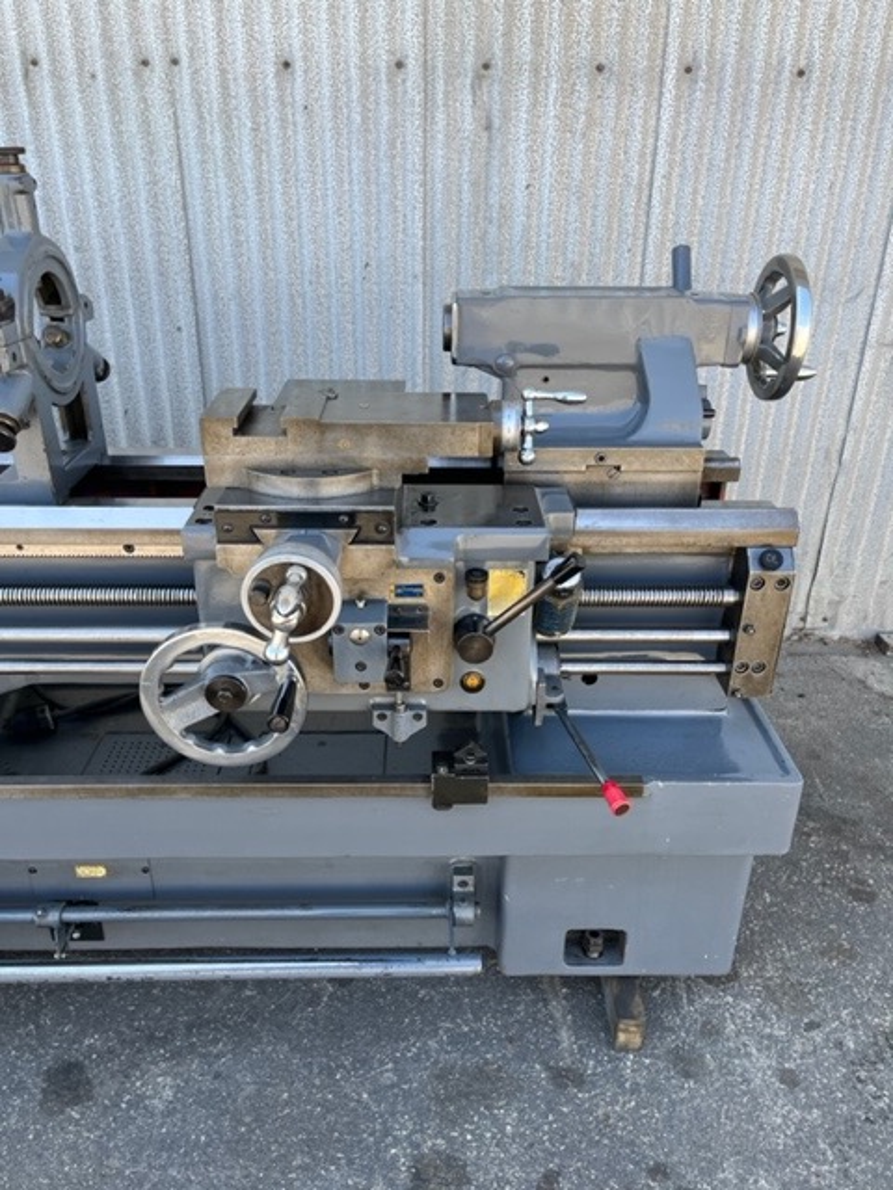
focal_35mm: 26
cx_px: 446
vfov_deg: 67.3
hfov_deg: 53.1
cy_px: 595
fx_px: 894
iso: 50
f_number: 1.6
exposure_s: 1/366
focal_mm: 5.1
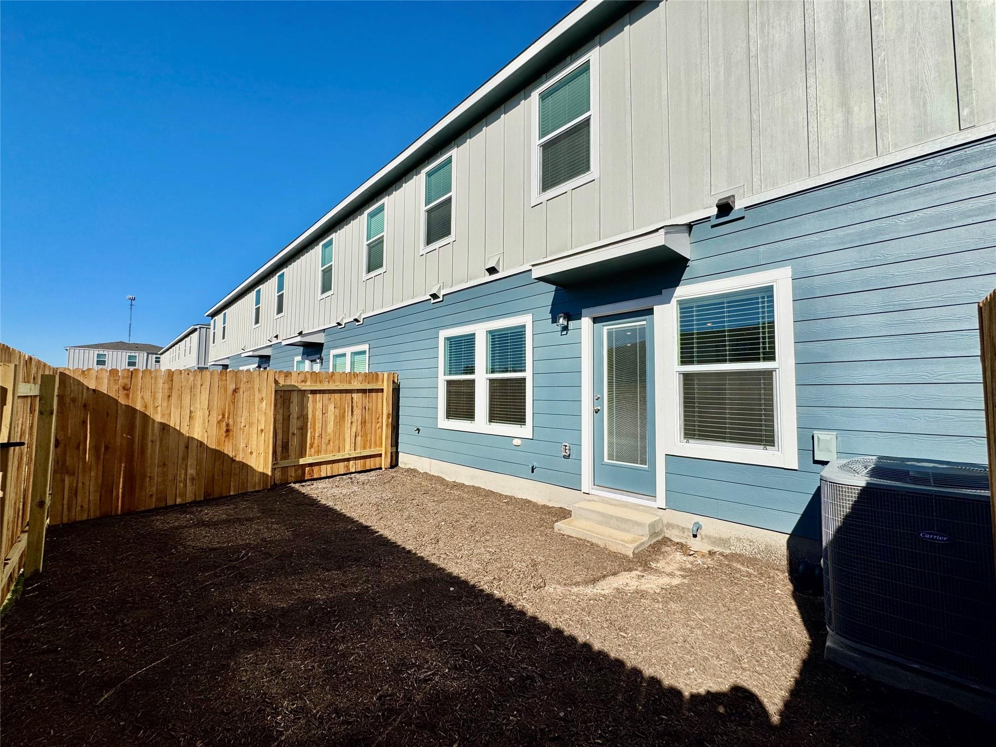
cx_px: 498
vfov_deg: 85.7
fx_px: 403
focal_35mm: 14
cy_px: 374
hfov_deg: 102.1
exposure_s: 1/3906
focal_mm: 2.22
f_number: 2.2
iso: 40
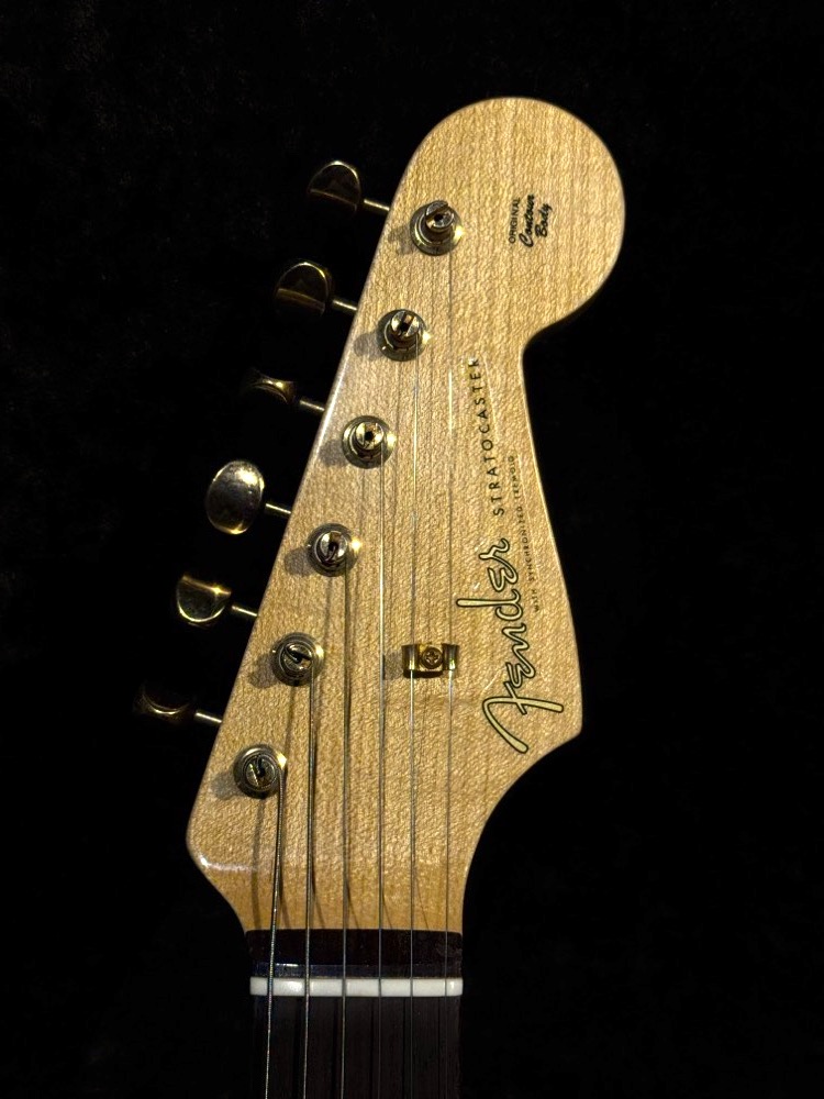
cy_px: 550
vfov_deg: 39.7
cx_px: 412
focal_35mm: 48
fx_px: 1523
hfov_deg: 30.3
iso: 64
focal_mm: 6.76
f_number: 1.78
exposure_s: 1/318
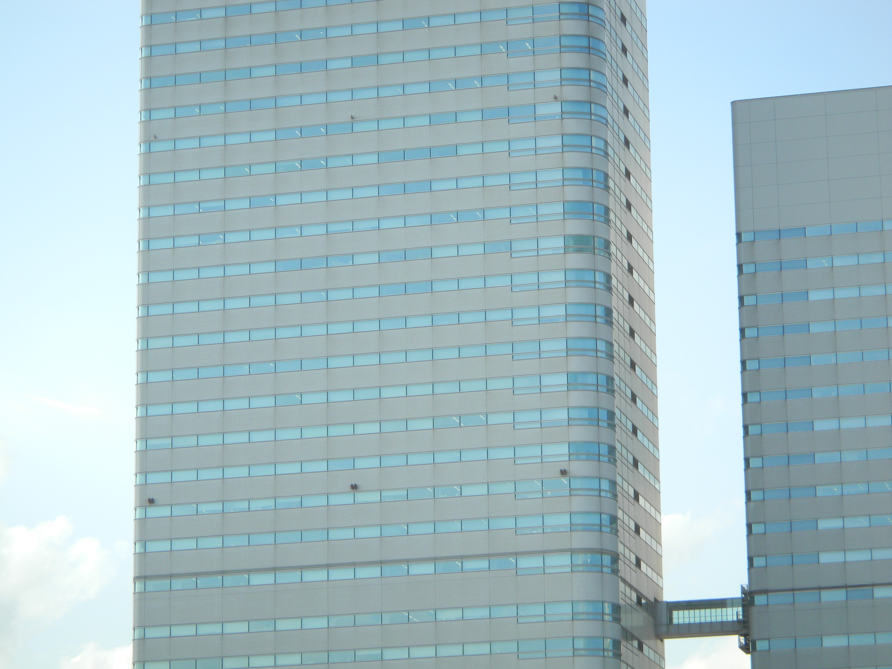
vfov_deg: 10.6
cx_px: 446
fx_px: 3608
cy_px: 334
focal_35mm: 140
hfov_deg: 14.1
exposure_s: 1/160
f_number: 5.8
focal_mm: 25
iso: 80
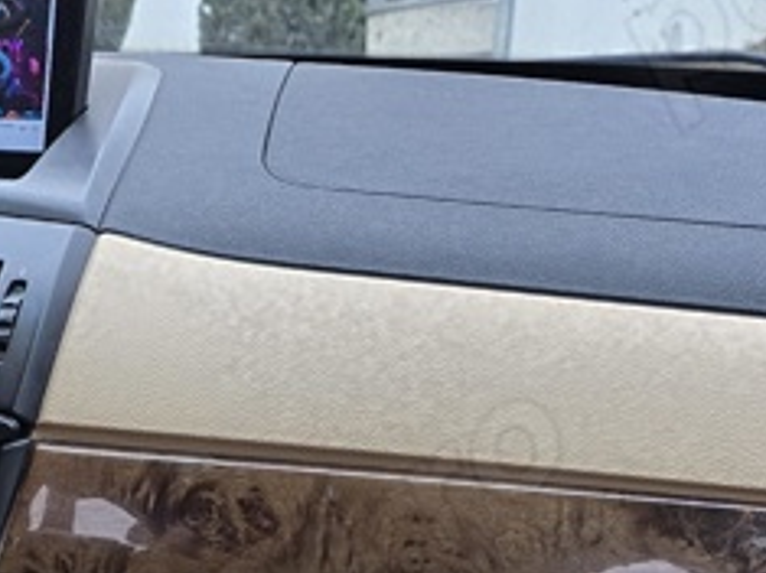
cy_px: 716
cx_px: -173
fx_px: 2167
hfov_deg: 18.9
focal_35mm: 98
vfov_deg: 14.5
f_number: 1.7
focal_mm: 6.3
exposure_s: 1/180
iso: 125
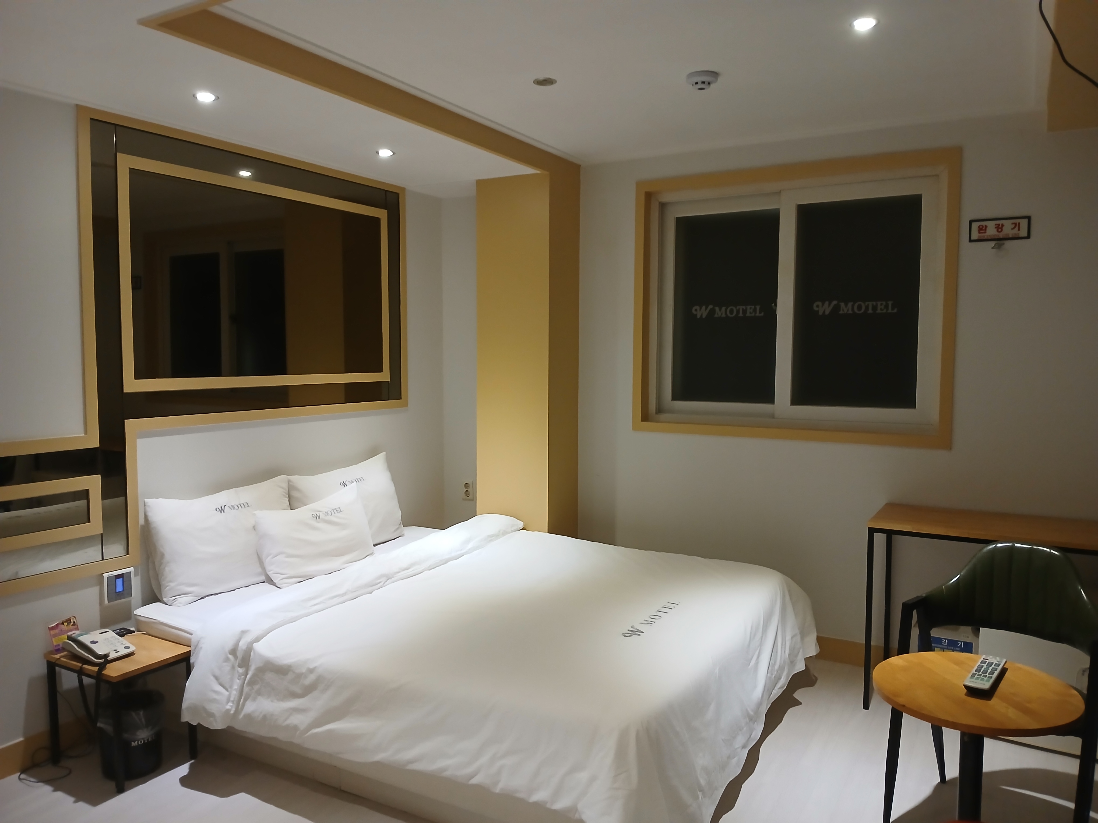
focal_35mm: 26
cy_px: 412
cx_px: 549
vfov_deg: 53.1
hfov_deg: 67.3
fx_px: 825
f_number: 1.8
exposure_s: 1/24
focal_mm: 3.98
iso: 320
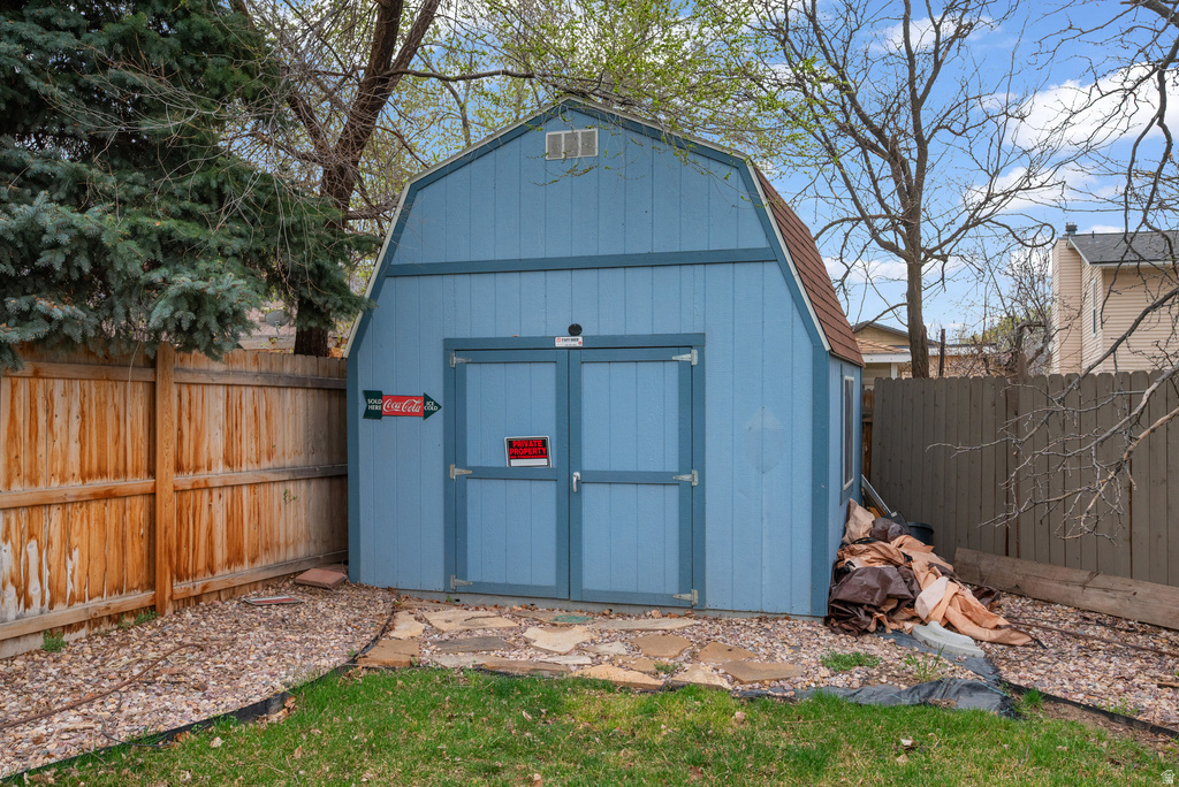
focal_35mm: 30
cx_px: 590
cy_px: 394
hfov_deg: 61.9
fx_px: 983
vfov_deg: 43.7
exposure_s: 1/400
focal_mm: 30
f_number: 8
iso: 800
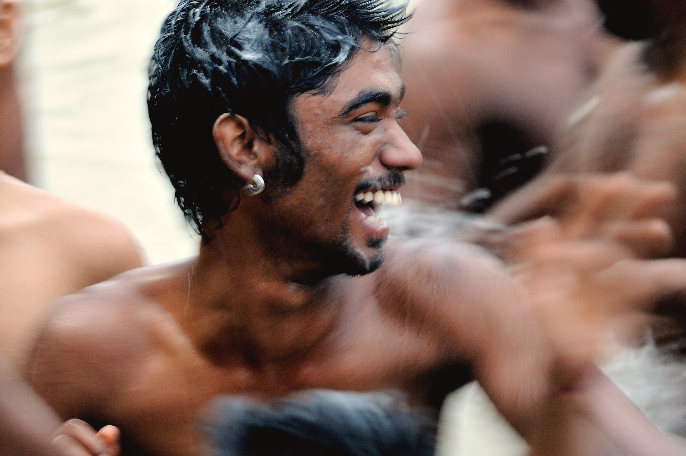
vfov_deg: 5.1
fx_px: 5139
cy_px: 228
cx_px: 343
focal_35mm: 270
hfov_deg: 7.6
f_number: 6.3
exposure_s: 1/25
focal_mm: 180
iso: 640
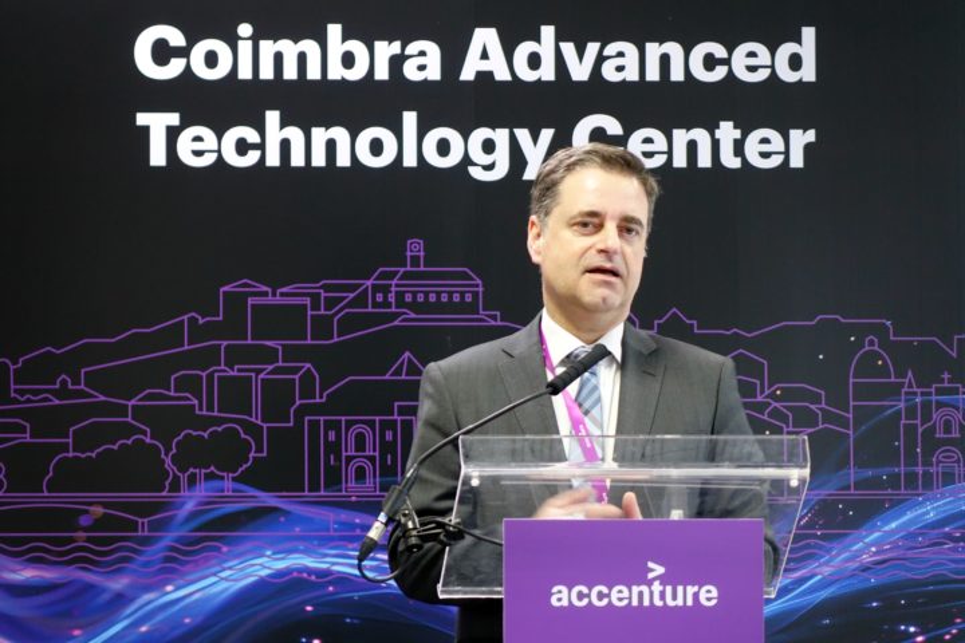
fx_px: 5361
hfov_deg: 10.3
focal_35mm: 200
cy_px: 322
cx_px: 482
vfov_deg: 6.9
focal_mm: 73.3
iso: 800
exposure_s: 1/30
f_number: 2.8
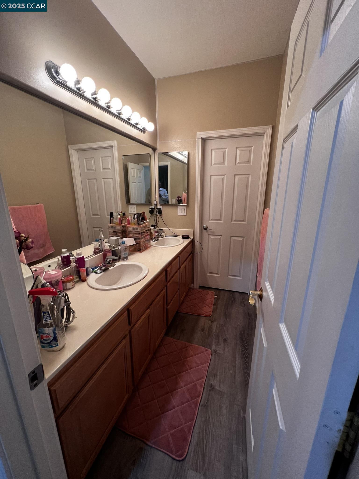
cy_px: 240
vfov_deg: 106.2
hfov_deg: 89.9
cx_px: 180
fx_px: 180
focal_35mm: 13
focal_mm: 1.57
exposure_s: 1/60
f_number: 1.8
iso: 160
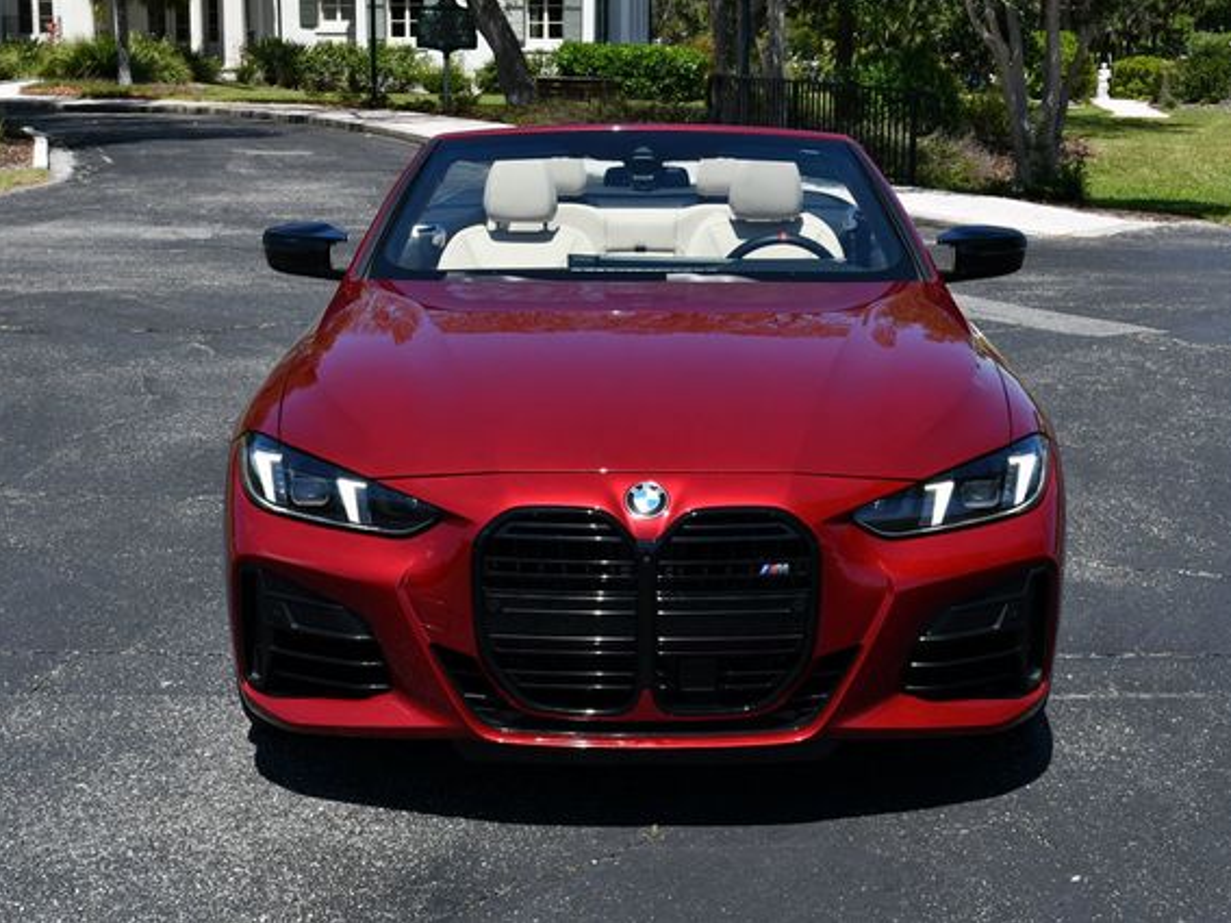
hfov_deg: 30.7
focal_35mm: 63
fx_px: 2240
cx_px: 638
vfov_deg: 23.3
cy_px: 460
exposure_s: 1/320
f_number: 9
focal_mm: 29
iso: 100
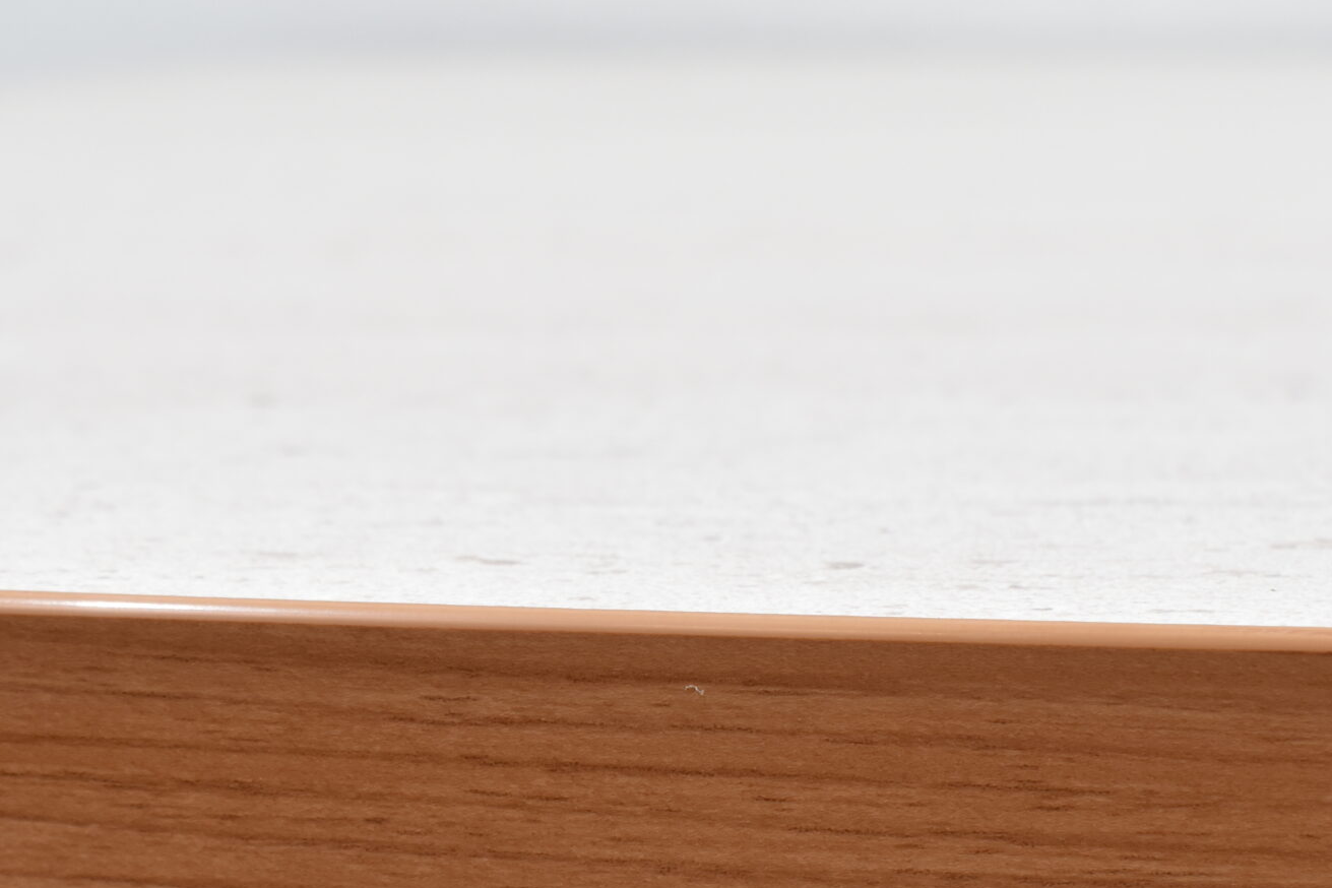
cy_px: 785
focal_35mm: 82
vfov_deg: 16.5
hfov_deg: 24.8
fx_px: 3034
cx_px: 601
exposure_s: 1/60
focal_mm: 28
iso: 560
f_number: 5.6
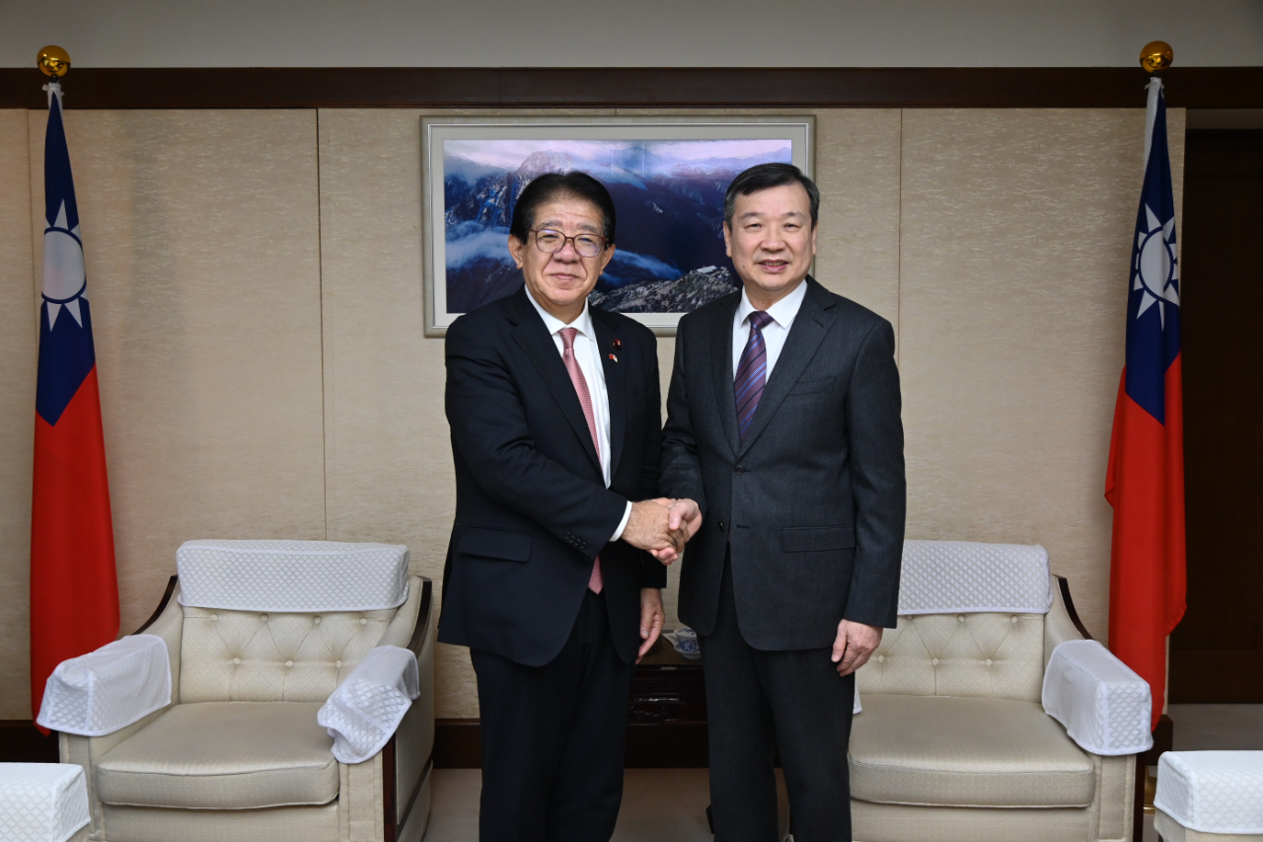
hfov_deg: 51.3
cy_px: 421
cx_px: 632
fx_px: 1315
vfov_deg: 35.5
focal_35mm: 38
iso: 720
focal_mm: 25
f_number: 3.8
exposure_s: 1/125
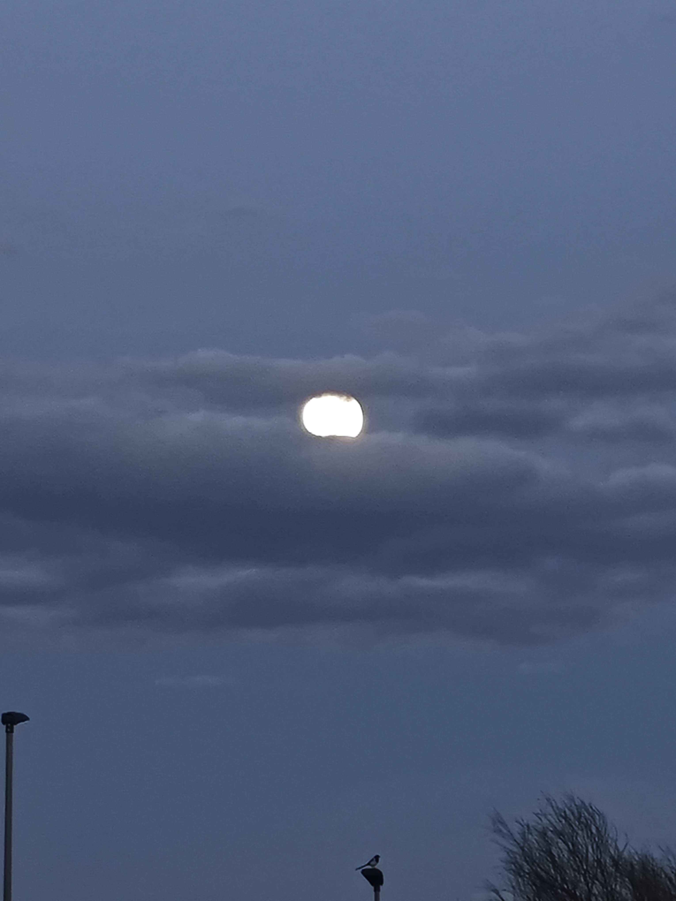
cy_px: 450
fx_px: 6640
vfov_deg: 7.8
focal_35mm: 255
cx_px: 338
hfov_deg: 5.8
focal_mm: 9
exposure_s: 1/100
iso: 1250
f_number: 2
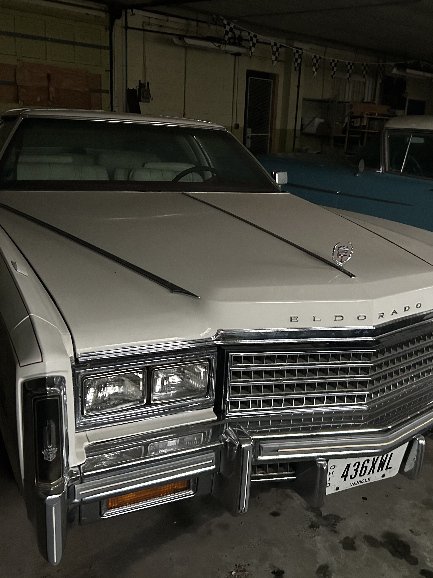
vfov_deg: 52.6
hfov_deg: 40.5
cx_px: 260
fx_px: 584
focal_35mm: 35
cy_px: 290
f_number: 1.5
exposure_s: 1/36
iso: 640
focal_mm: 5.7
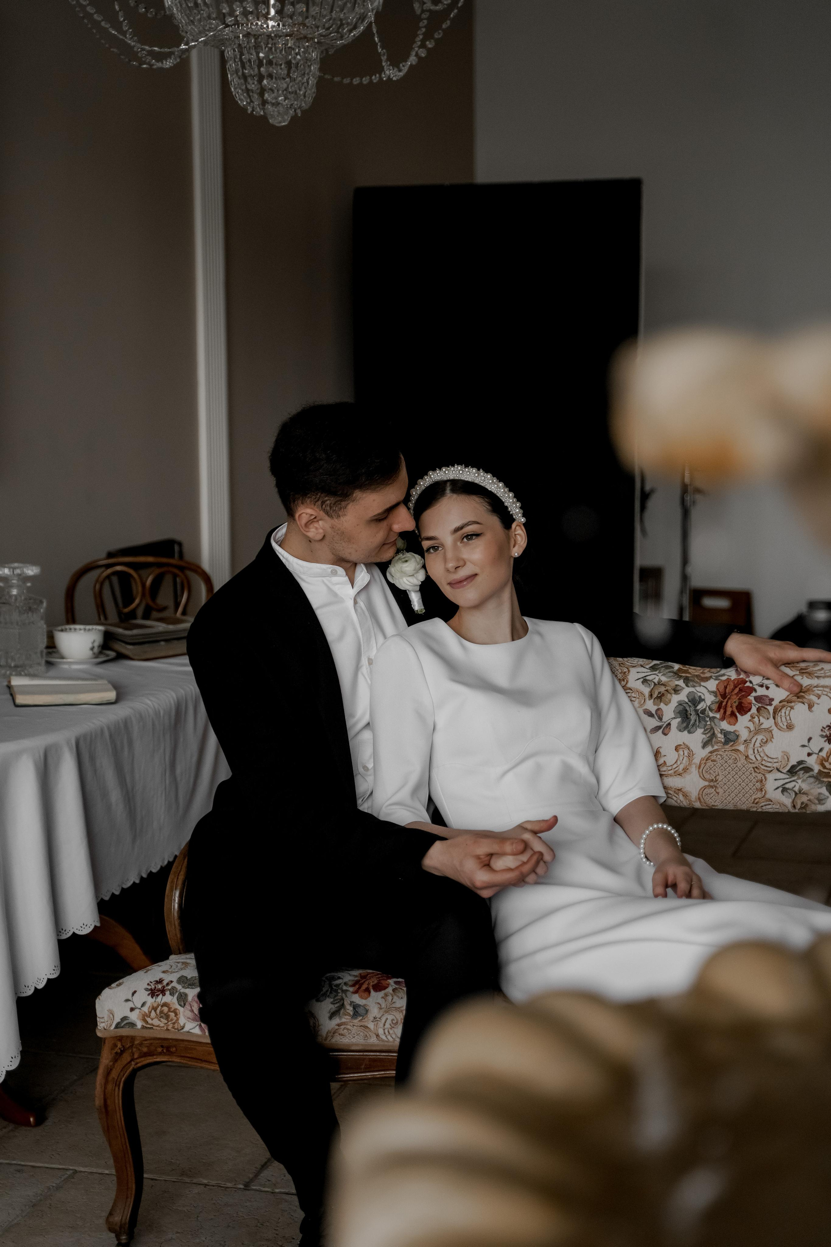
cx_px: 416
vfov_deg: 35.6
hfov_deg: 24.2
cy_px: 624
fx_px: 1939
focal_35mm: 56
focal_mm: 56
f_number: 2.8
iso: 800
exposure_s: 1/320
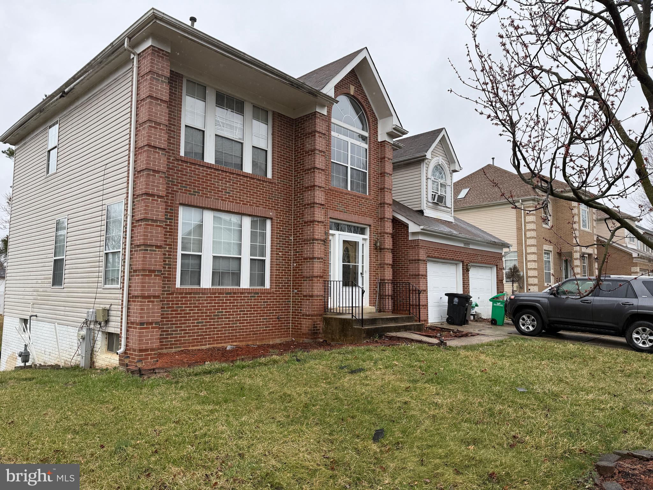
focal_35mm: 24
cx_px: 326
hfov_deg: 71.6
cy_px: 245
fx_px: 453
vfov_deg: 56.8
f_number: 1.78
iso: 80
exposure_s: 1/559
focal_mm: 6.76
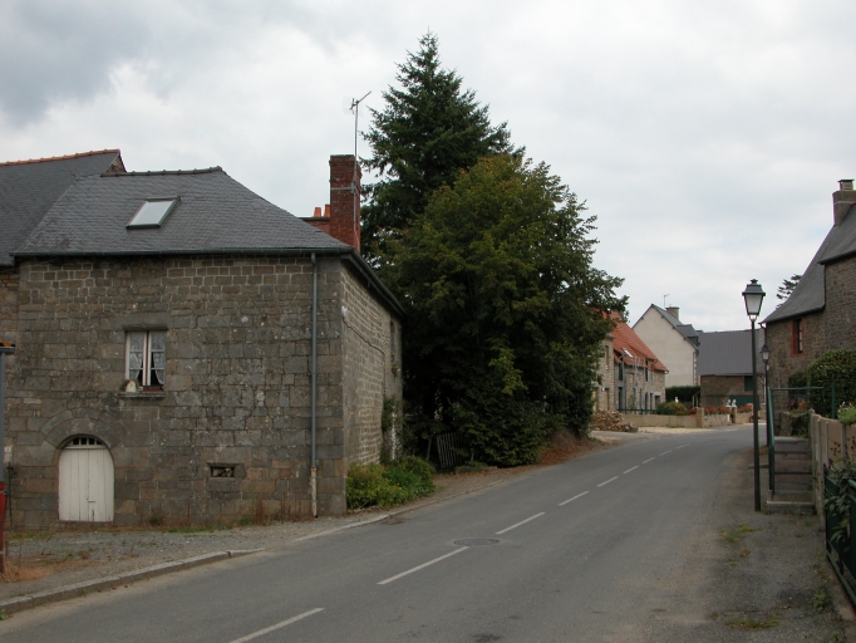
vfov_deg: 40.7
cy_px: 322
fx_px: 866
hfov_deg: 52.6
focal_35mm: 35
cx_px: 428
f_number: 5.6
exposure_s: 1/266
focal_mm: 8.9
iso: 100
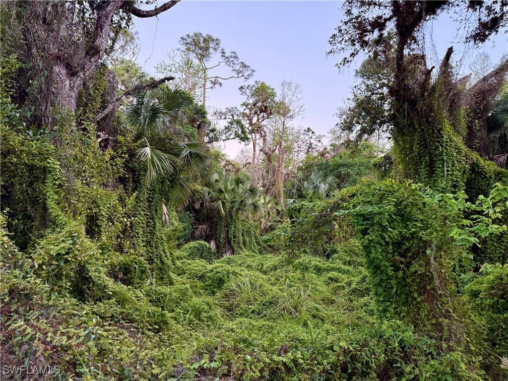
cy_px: 190
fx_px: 352
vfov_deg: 56.8
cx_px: 254
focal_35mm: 24
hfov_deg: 71.6
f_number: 1.78
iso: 250
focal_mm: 6.76
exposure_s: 1/60
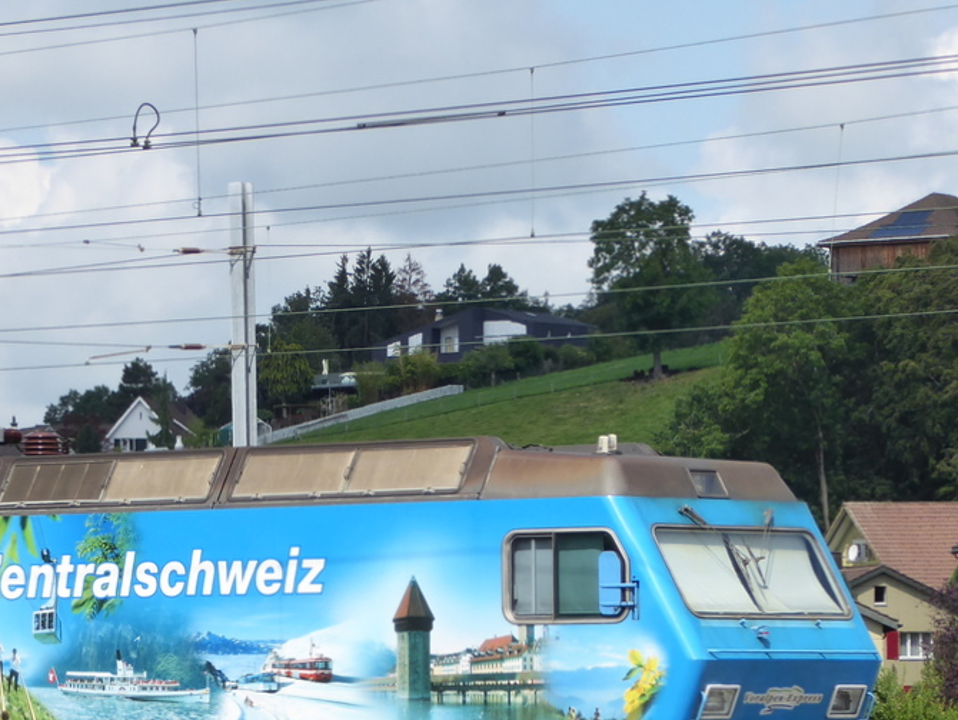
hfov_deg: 8.0
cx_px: 129
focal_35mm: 247
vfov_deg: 6.0
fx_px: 6838
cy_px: 604
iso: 125
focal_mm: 22.3
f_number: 5.2
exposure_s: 1/400
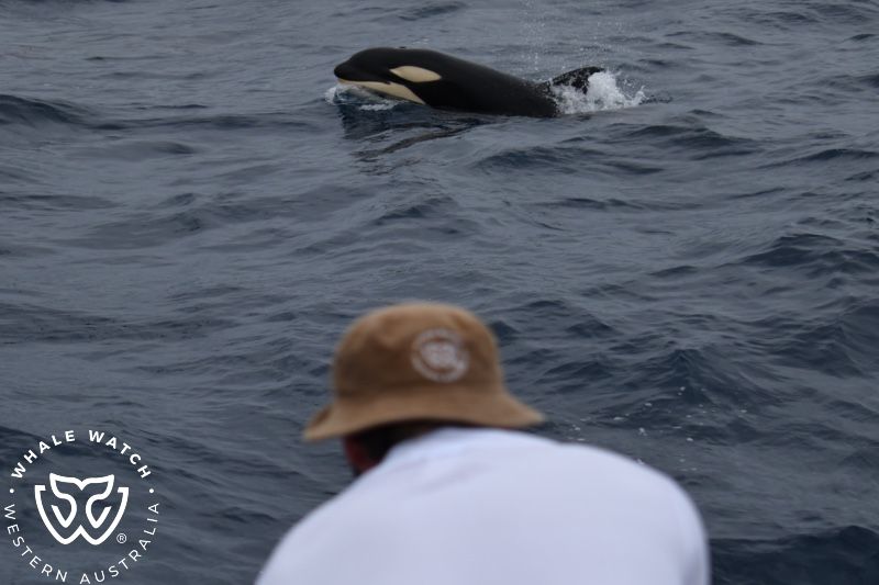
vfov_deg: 22.6
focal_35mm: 60
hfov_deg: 33.4
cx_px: 440
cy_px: 292
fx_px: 1465
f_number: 4.5
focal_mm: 60
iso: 450
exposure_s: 1/8000
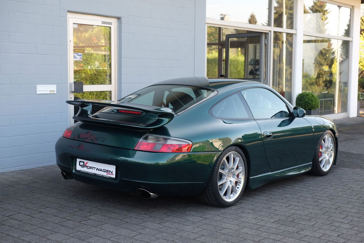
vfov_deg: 26.5
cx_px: 182
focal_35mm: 51
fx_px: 515
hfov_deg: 38.9
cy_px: 122
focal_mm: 34.3
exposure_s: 1/140
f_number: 3.6
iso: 200
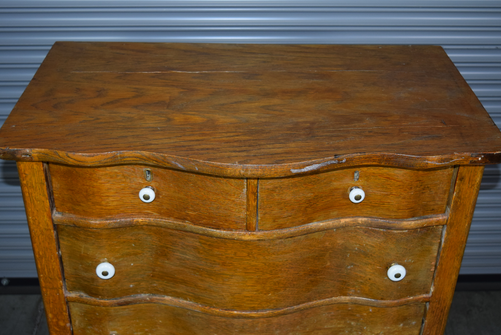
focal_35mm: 48
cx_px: 250
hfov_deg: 41.1
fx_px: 668
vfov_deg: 28.1
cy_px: 168
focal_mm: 32
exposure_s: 1/100
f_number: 5
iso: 800
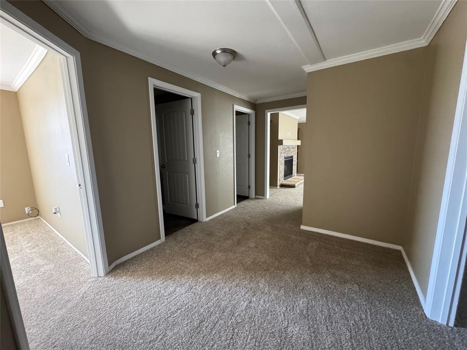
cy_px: 175
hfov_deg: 102.1
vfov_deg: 85.7
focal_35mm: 14
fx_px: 189
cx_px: 234
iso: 1000
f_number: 2.2
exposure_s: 1/60
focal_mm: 2.22
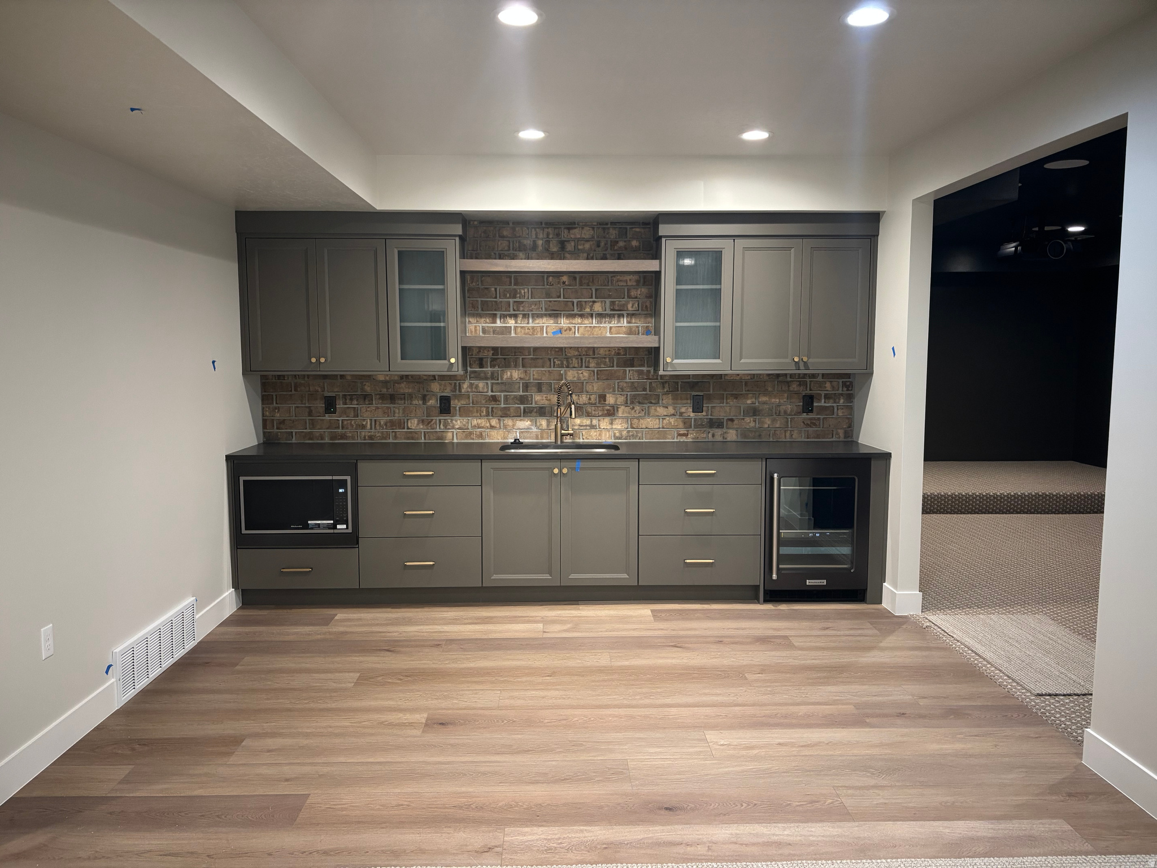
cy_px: 434
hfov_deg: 67.3
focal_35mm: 26
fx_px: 869
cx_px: 578
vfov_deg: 53.1
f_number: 1.6
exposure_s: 1/60
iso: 250
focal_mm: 5.96
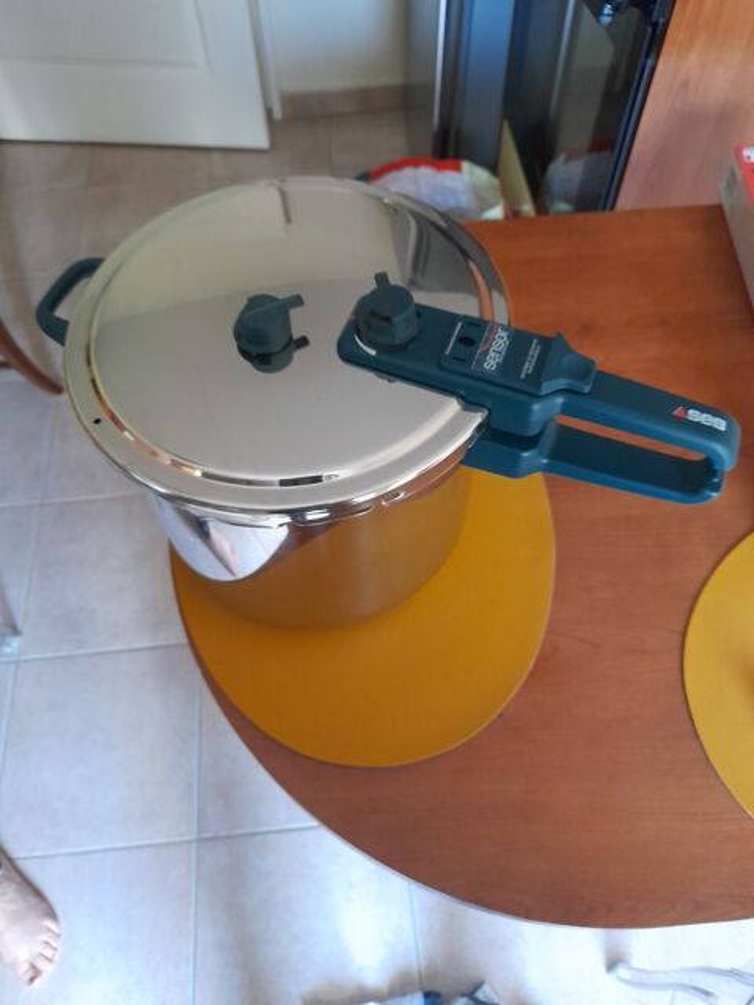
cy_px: 502
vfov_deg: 69.4
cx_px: 377
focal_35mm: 25
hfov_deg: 54.9
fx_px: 726
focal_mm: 4.6
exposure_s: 1/25
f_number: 2
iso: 640
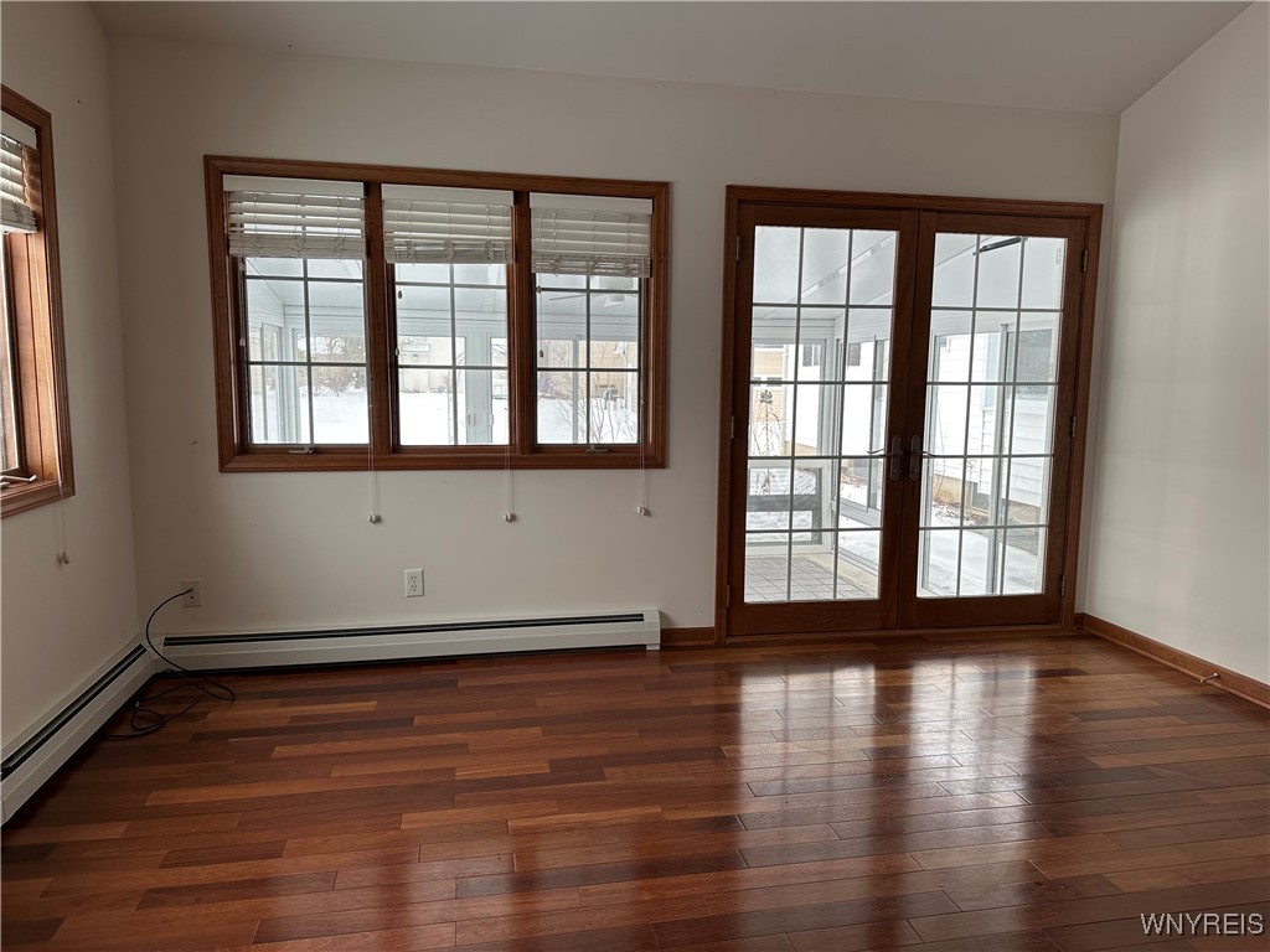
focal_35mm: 24
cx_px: 635
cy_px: 476
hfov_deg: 71.6
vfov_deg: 56.8
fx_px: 881
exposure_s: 1/121
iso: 64
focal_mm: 6.86
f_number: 1.78
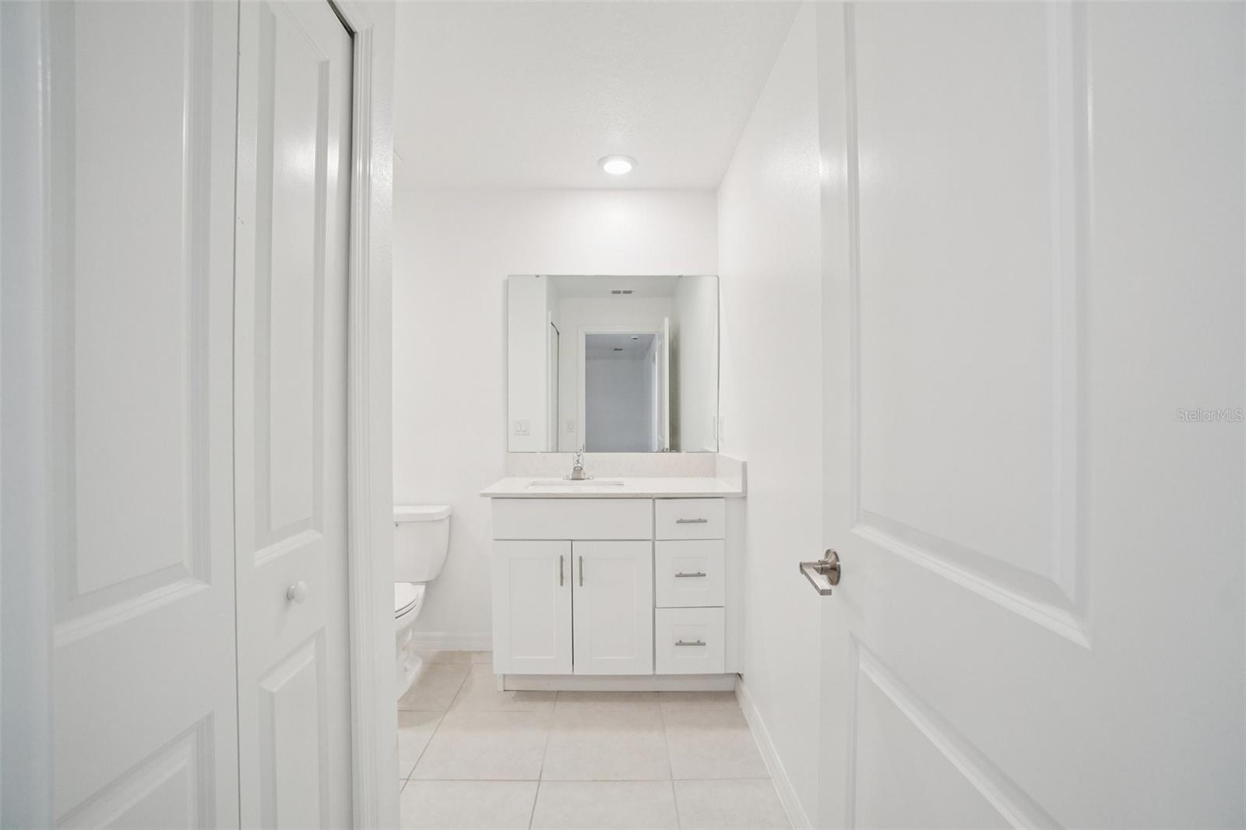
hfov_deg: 100.4
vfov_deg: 77.3
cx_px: 623
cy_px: 415
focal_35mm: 15
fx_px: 519
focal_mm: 10
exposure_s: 1/30
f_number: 8
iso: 800
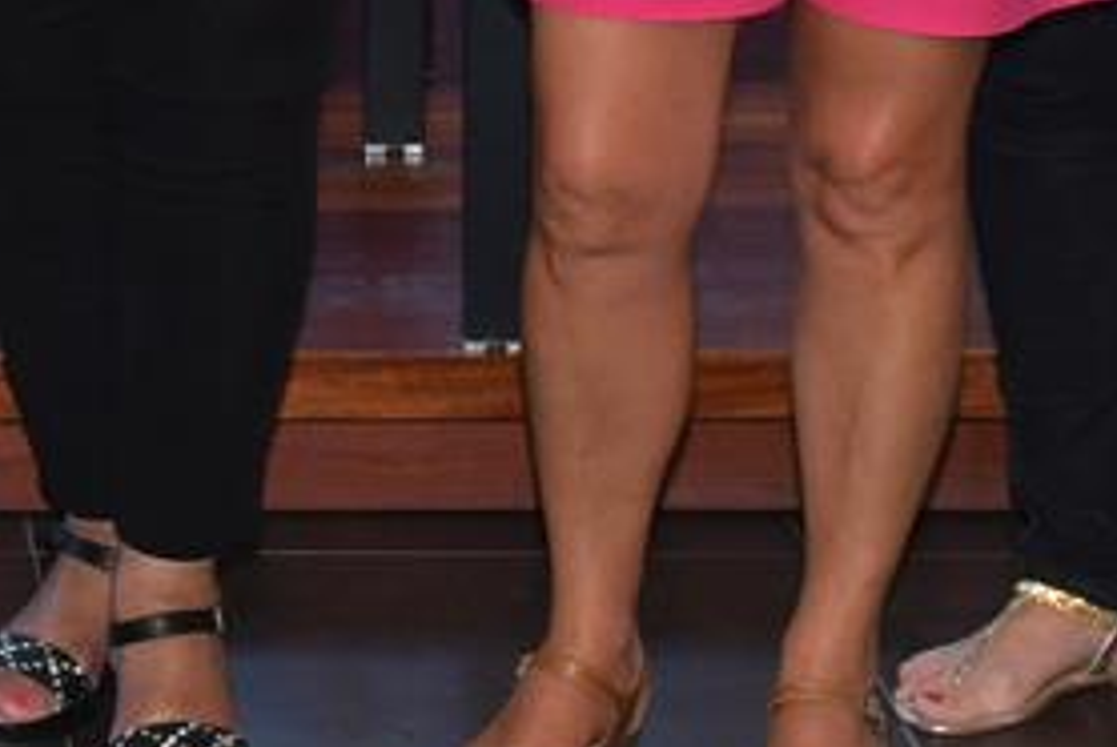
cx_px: -478
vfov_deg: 6.8
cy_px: -1016
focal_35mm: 192
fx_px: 5963
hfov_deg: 10.4
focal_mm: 22
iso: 640
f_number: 5.6
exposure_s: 1/100
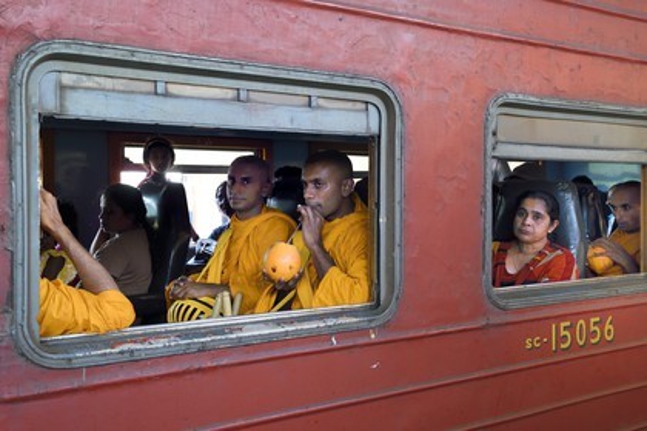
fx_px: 809
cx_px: 324
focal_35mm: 45
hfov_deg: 43.6
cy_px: 216
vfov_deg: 29.9
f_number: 10
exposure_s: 1/80
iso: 1600
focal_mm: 45
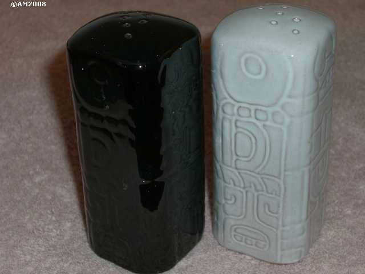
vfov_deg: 18.9
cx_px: 182
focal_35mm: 78
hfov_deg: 25.0
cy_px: 137
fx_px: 822
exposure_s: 1/30
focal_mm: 16.3
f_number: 8.6
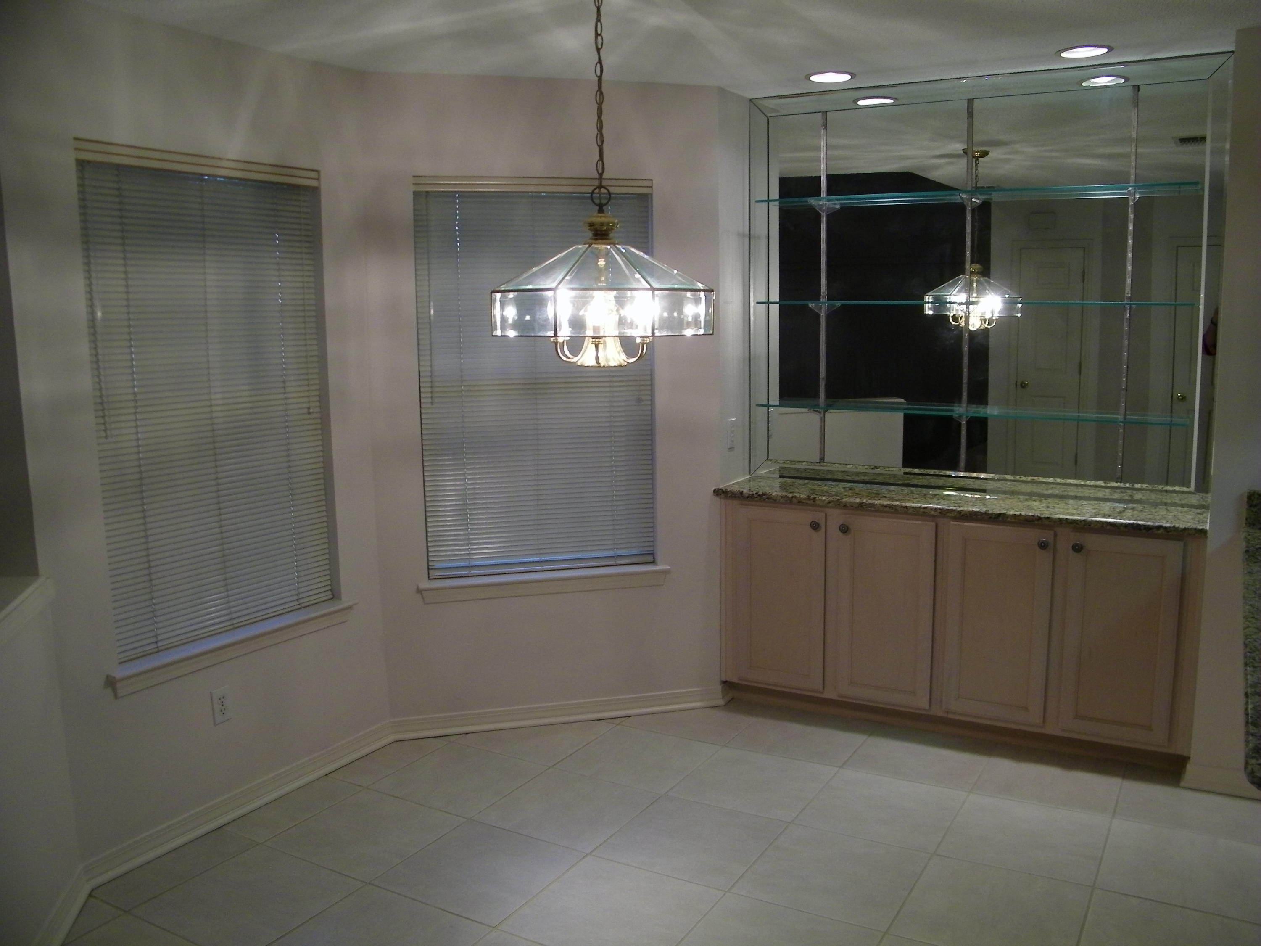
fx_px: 1020
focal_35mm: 28
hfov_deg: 63.4
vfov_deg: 49.7
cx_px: 630
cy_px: 473
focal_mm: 5
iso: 100
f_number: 3.5
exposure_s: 1/30
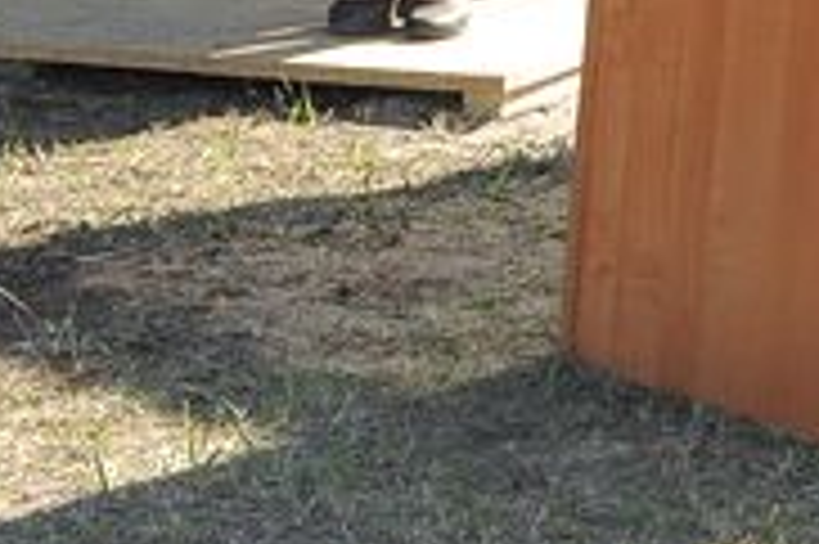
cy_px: -573
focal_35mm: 245
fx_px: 5576
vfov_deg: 5.5
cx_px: 1089
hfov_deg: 8.3
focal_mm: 35
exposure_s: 1/320
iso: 400
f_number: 9
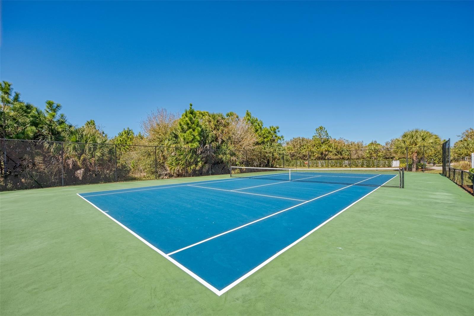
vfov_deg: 77.3
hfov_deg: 100.4
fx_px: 198
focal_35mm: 15
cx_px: 237
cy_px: 158
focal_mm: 15
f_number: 7.1
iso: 400
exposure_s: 1/3200
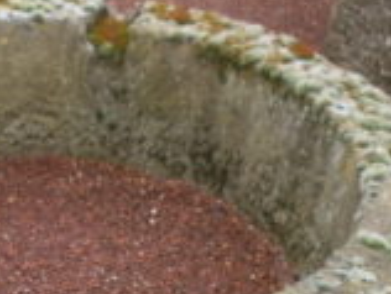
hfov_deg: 24.7
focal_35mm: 77
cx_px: 49
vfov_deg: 18.9
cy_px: 264
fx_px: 871
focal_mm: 4.8
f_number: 2.9
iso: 100
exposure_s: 1/100
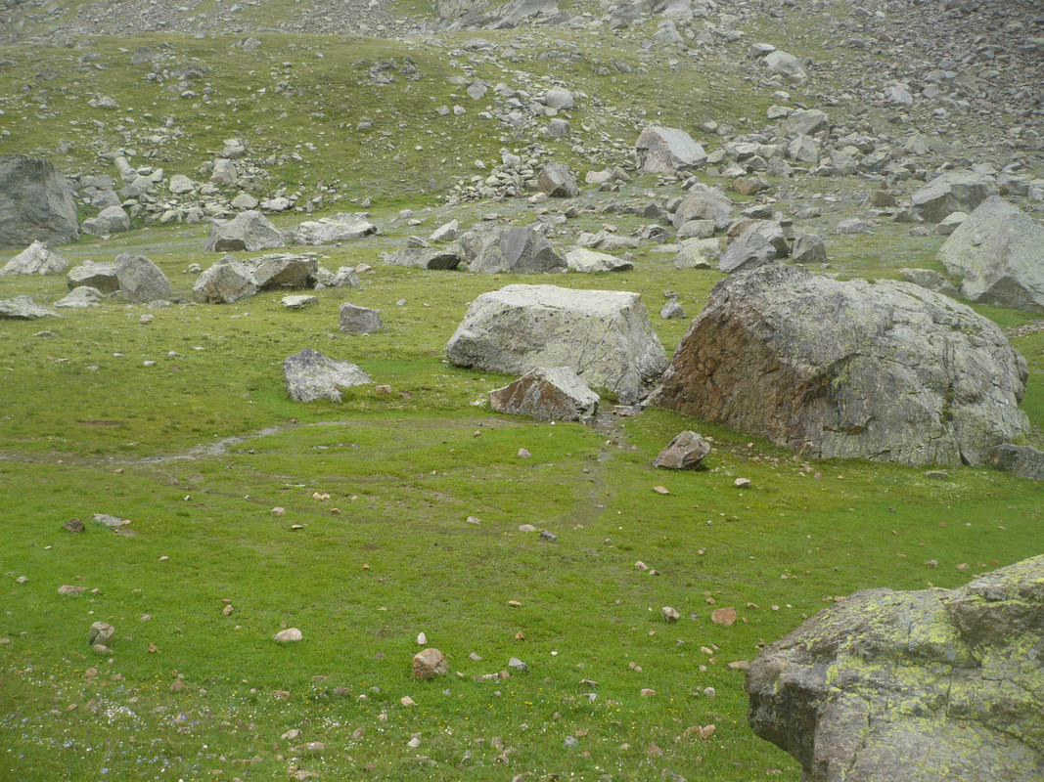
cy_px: 391
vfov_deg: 40.7
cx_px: 522
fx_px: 1055
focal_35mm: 35
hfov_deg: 52.6
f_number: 2.8
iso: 100
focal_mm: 5.8
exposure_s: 1/500
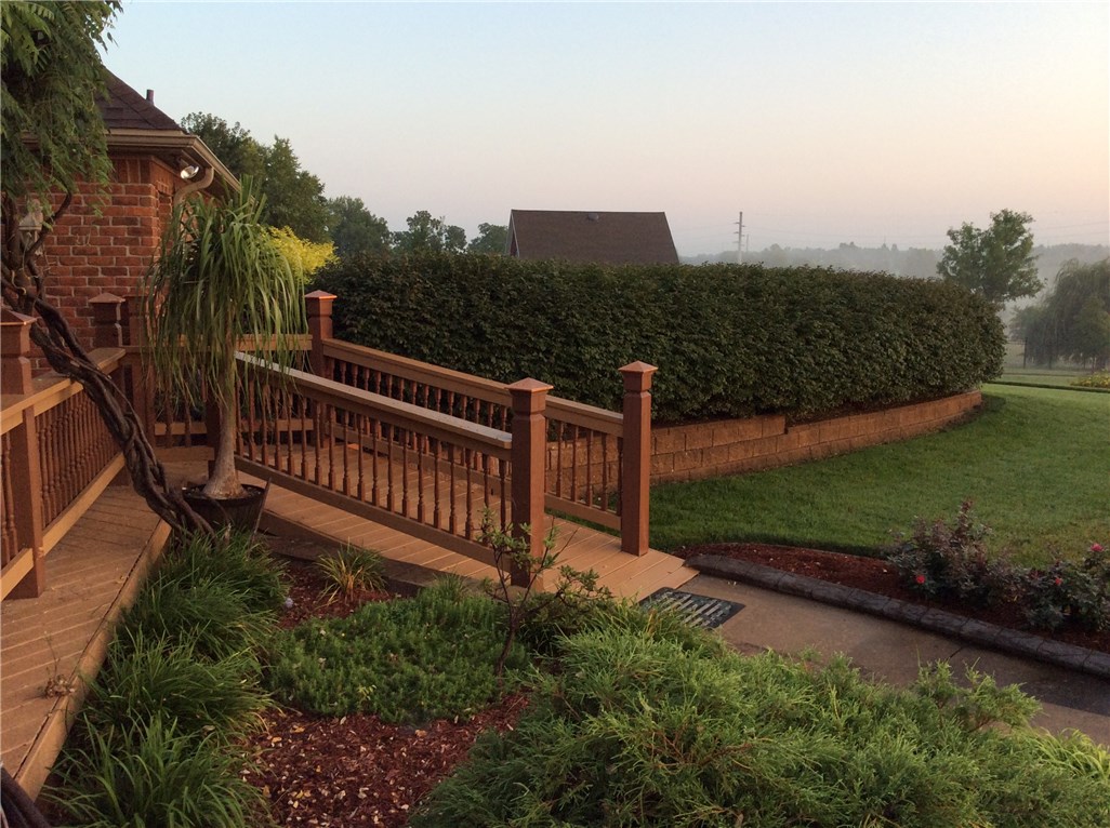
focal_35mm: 33
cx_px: 555
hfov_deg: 55.4
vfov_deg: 42.8
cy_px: 414
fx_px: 1056
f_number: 2.4
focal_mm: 3.3
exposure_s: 1/120
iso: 50
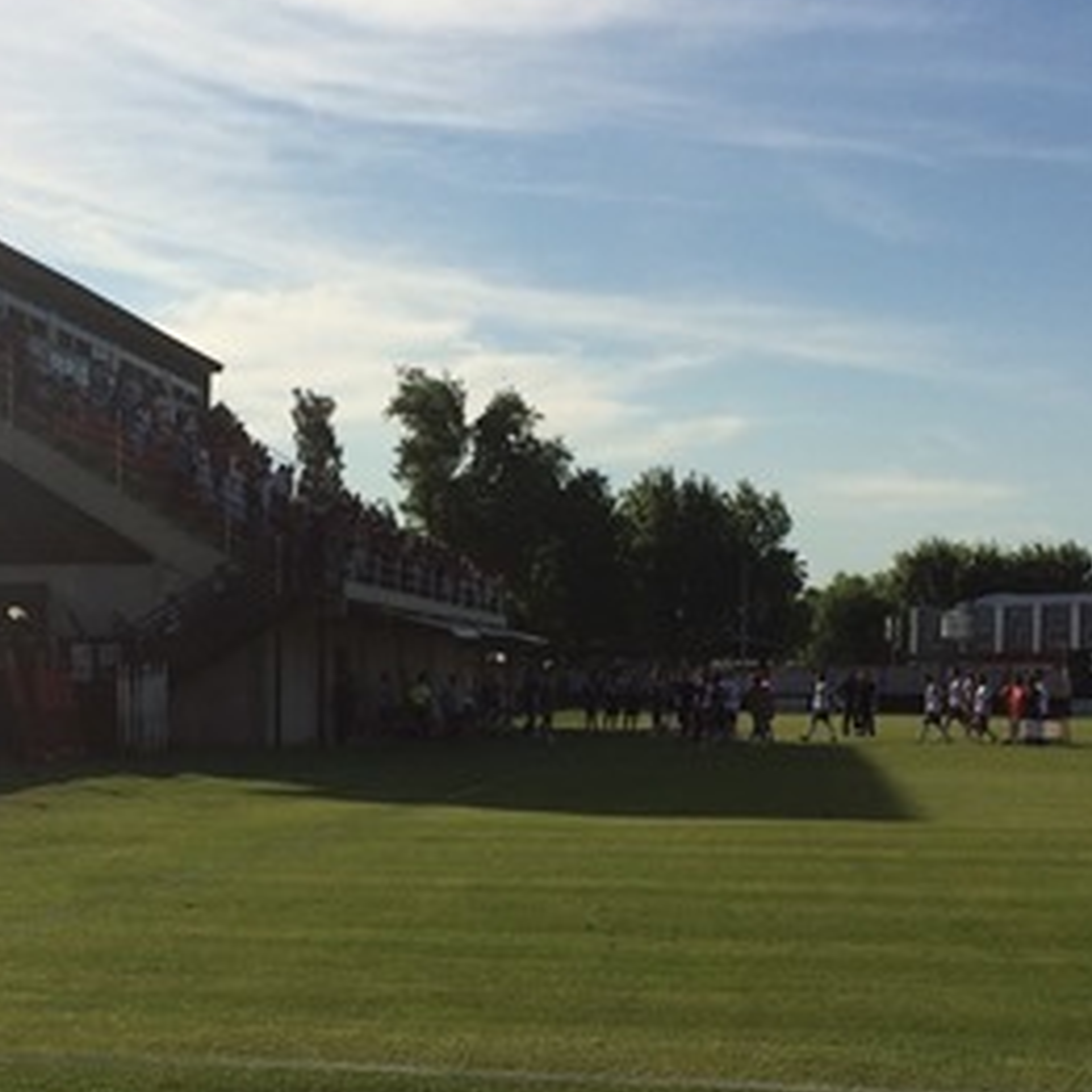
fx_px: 2177
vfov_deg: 27.8
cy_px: 807
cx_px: 431
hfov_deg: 28.1
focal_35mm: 61
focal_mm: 4.12
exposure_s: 1/4115
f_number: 2.2
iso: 40
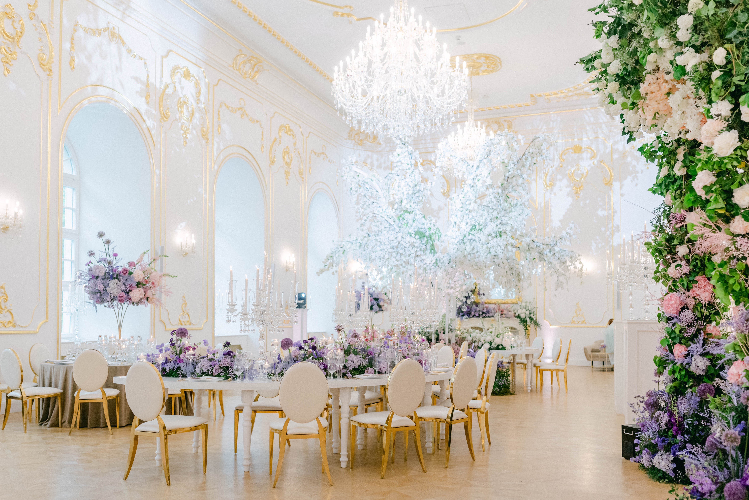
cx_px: 374
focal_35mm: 35
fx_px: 728
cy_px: 250
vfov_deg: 37.9
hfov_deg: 54.4
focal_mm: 35
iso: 1000
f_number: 2.8
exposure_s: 1/400
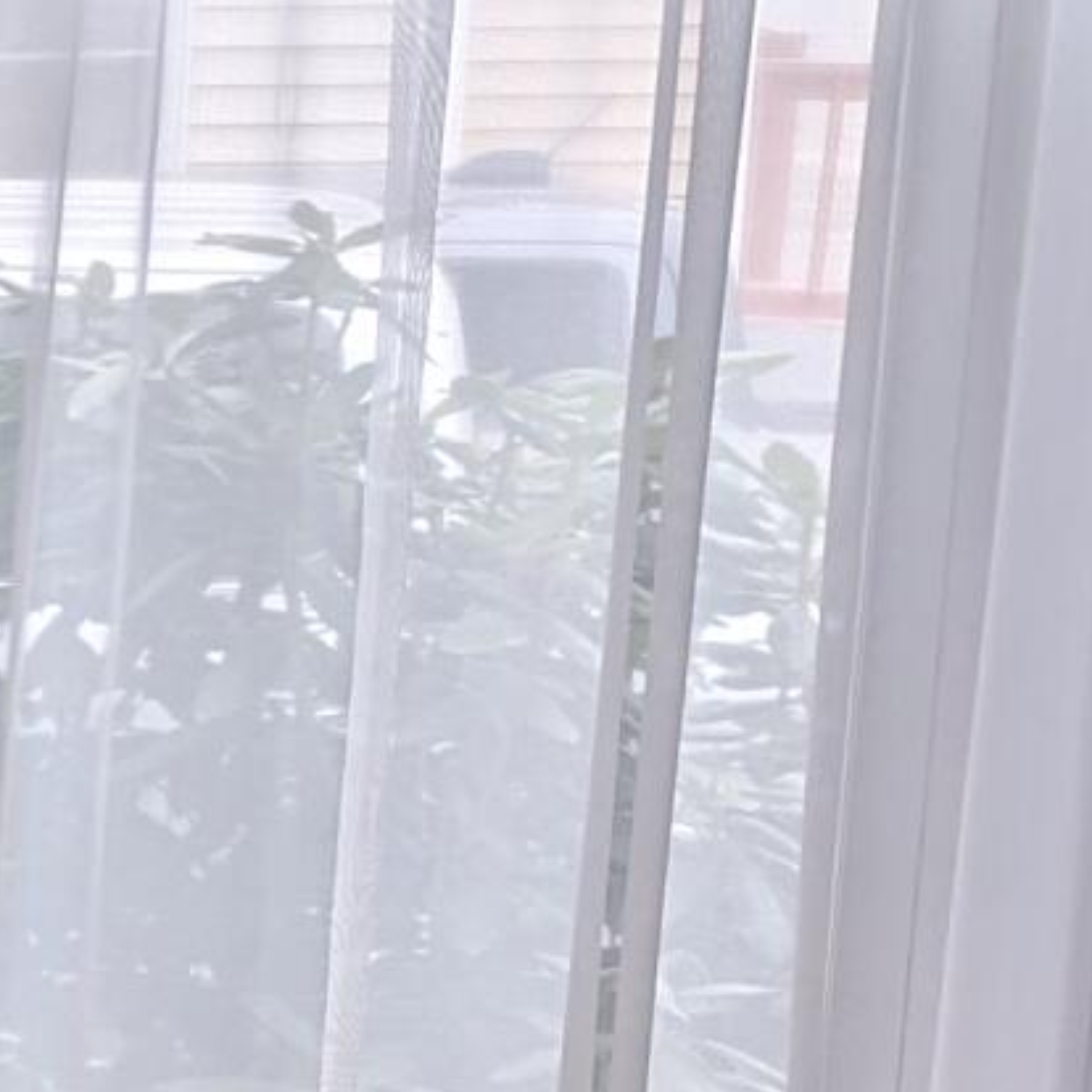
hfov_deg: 9.4
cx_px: -1952
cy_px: 868
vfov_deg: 11.3
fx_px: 5496
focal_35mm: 154
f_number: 1.85
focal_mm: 6.81
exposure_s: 1/243
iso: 71
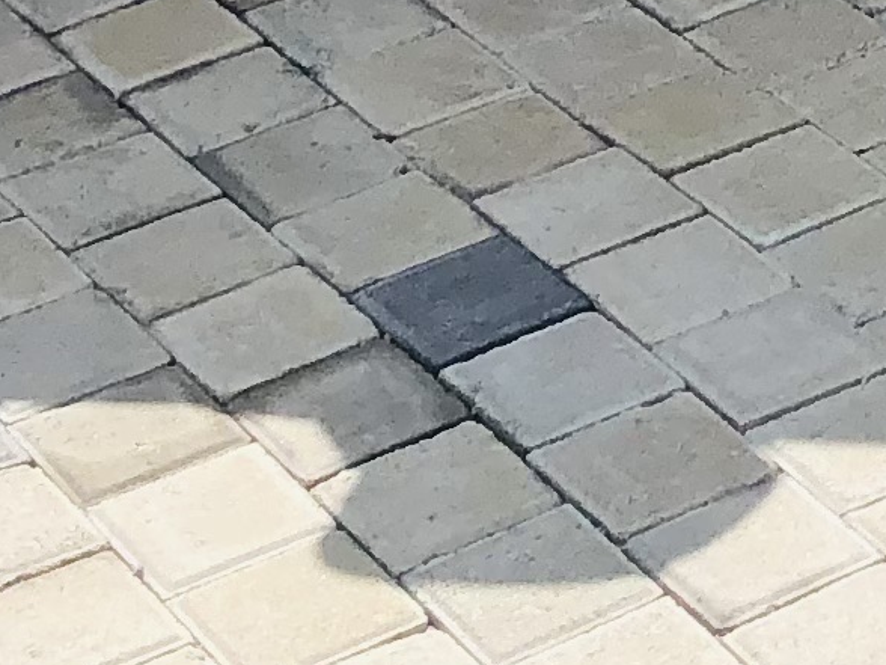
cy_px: -1208
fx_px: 4914
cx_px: 1251
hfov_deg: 10.0
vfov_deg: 7.0
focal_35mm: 192
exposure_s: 1/2525
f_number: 1.8
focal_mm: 4
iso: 20
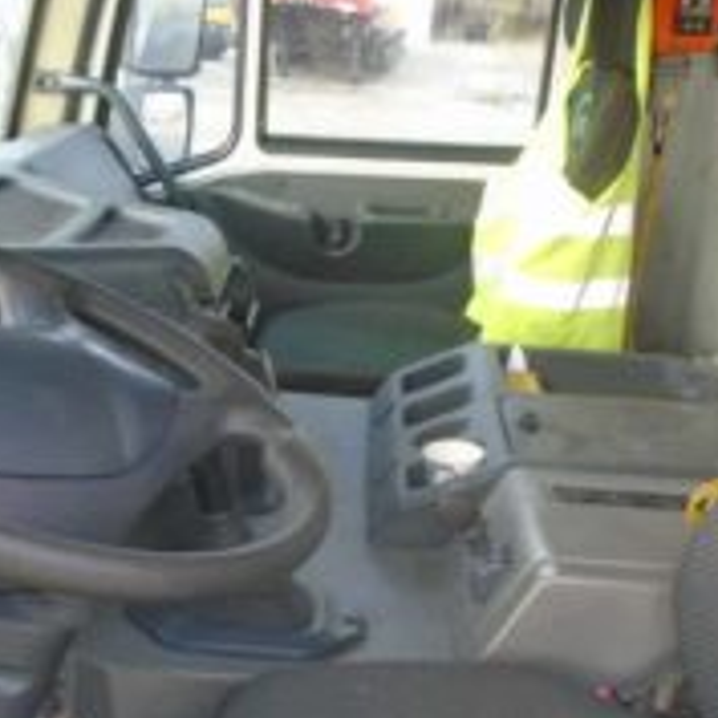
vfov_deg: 32.4
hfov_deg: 32.8
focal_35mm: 52
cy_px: 503
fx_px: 1220
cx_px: 389
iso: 100
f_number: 3.2
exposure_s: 1/40
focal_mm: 4.6
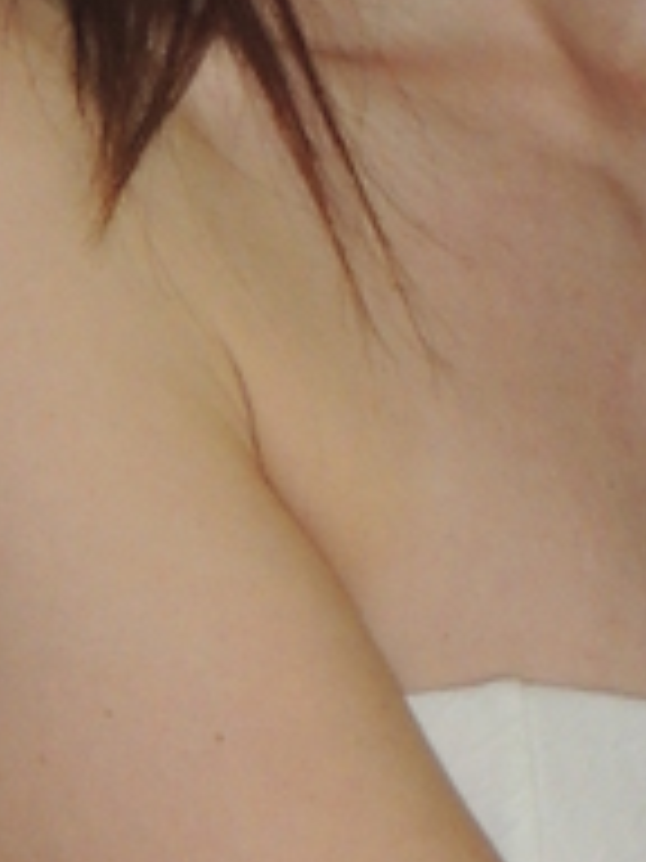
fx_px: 16597
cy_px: 494
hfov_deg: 2.2
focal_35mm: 667
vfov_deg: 3.0
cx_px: 1301
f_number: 4.1
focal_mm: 17.8
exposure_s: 1/60
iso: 200
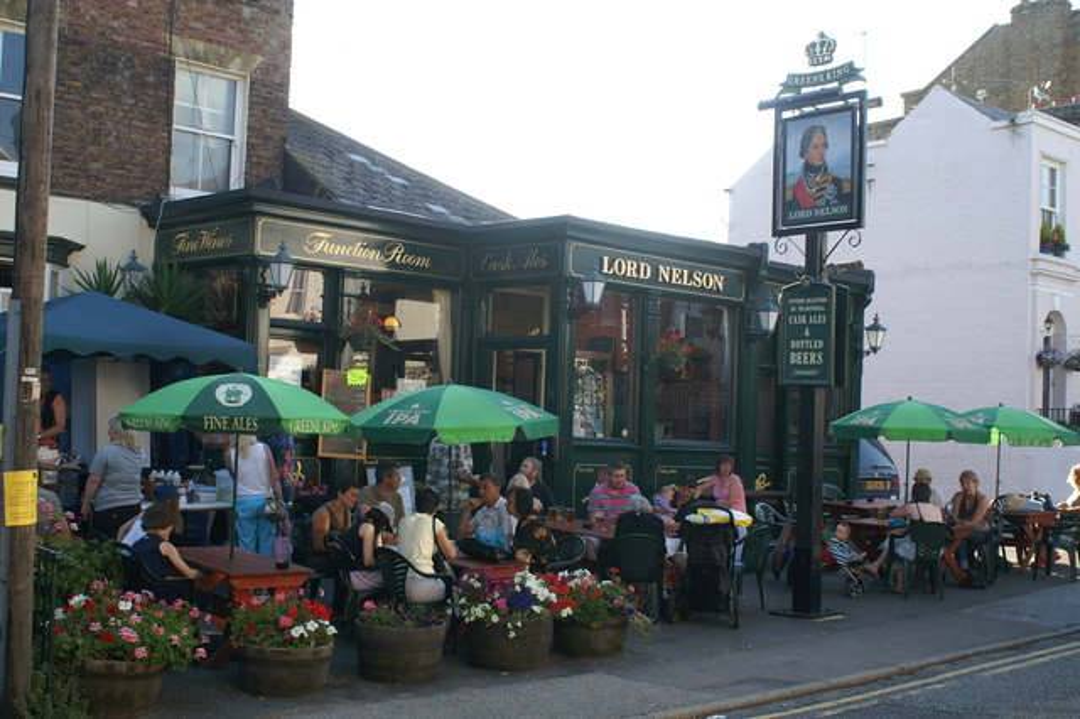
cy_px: 360
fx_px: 1349
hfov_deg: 43.6
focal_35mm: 45
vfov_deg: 29.8
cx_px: 540
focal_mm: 30
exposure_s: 1/100
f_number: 7.1
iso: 100
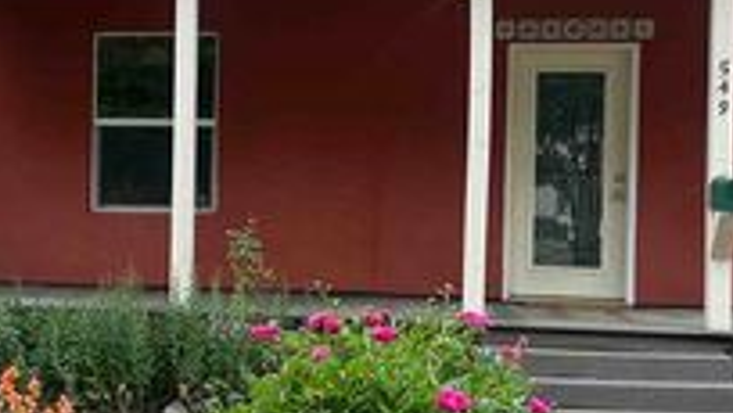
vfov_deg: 18.8
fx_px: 1245
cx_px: 201
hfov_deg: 32.3
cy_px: 196
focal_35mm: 64
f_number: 1.78
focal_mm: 6.86
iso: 80
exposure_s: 1/604
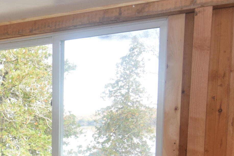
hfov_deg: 29.9
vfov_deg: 21.5
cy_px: 181
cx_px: -34
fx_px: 383
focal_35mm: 59
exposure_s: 1/125
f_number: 5.6
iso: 450
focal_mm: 12
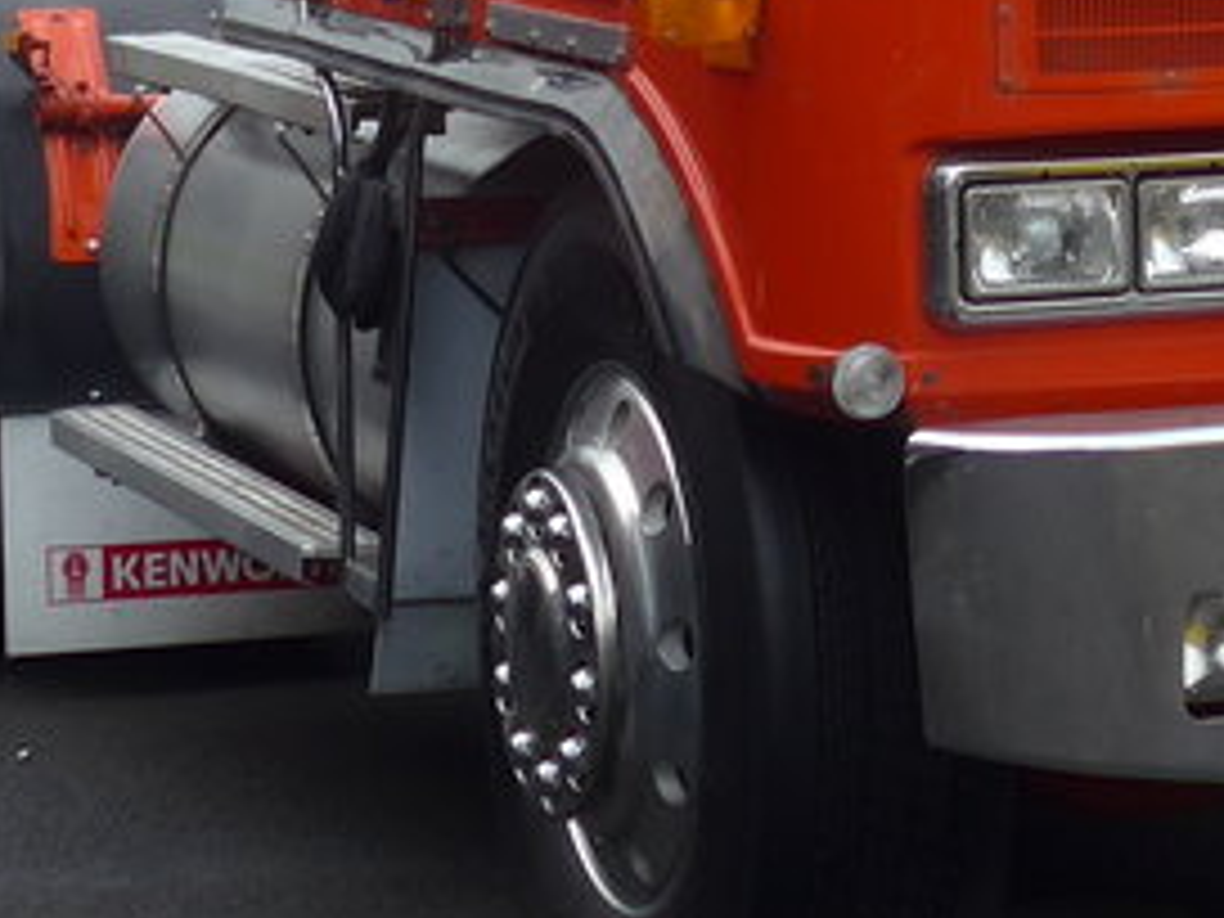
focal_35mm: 172
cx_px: 1066
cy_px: -562
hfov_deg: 11.4
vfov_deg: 8.4
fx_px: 6082
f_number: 2.8
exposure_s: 1/500
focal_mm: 8
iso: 80
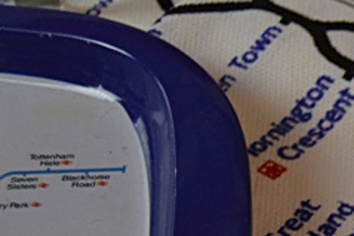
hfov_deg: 10.1
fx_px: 1847
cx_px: 715
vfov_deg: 7.2
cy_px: 379
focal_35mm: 188
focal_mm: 30
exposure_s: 1/60
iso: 640
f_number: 4.2
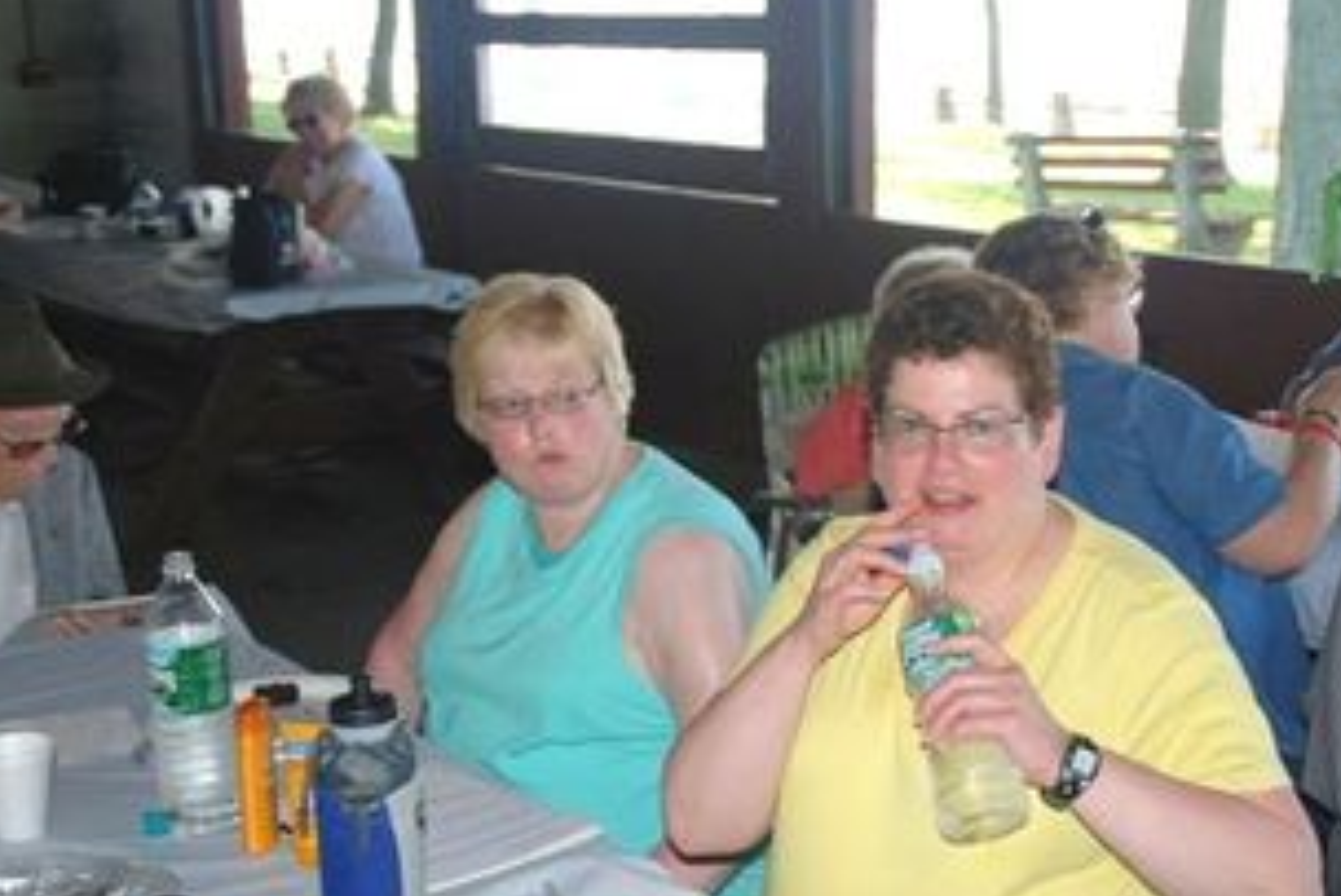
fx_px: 2348
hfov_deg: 31.8
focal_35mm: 63
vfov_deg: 21.6
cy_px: 505
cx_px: 796
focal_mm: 32
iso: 100
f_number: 4.2
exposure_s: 1/60
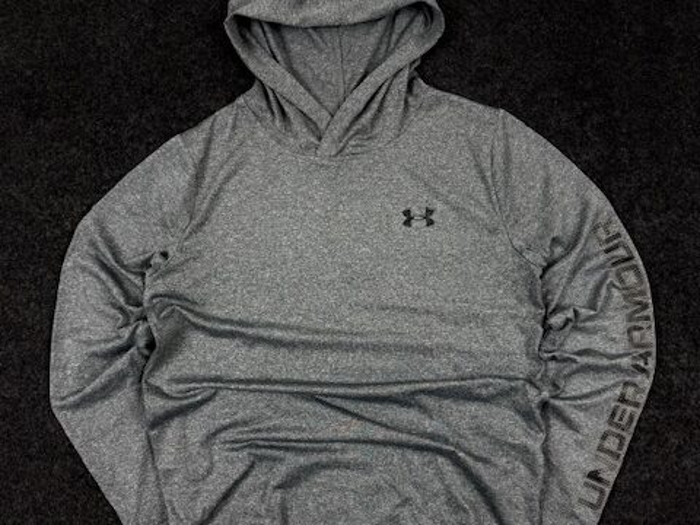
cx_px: 350
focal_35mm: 24
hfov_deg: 71.6
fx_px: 485
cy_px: 262
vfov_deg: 56.8
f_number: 1.78
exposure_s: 1/100
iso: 80
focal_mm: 6.76
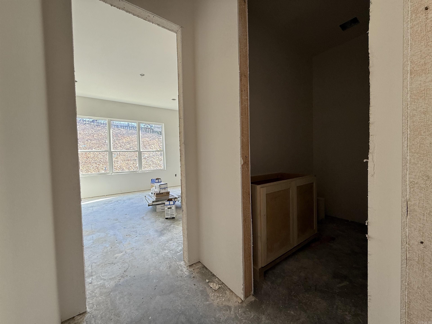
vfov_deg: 85.7
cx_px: 216
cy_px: 162
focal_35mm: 14
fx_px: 175
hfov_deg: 102.1
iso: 100
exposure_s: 1/99
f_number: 2.2
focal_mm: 2.22
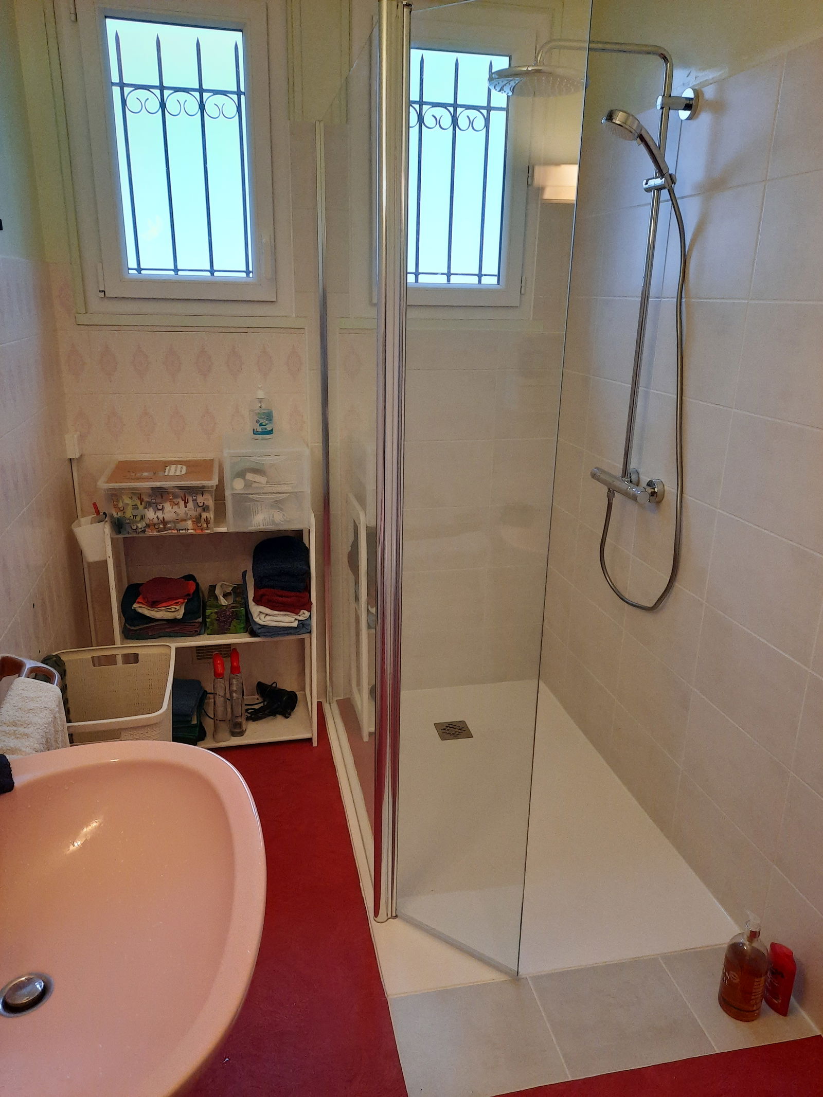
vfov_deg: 69.4
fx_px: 792
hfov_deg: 54.9
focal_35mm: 25
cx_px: 412
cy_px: 548
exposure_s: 1/50
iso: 320
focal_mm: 4.6
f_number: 2
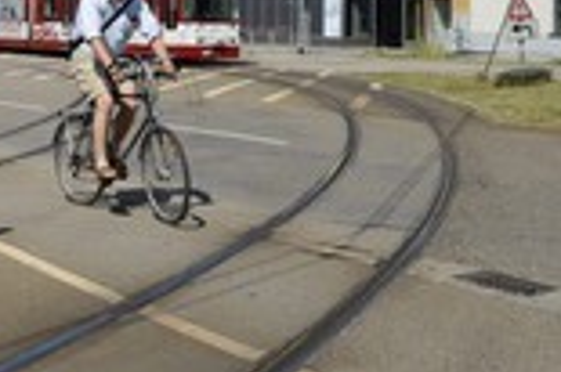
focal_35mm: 76
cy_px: 22
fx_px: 1183
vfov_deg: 17.6
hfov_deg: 26.0
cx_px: 83
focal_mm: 28
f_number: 9
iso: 200
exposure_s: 1/500
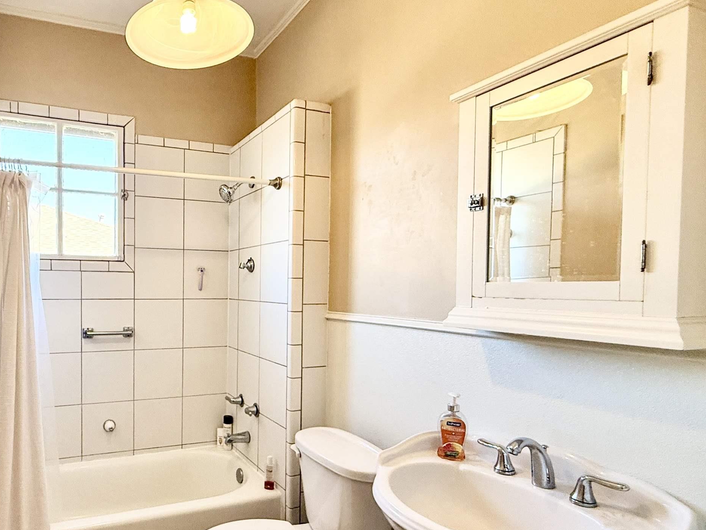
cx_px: 207
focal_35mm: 23
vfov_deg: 58.6
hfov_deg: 70.6
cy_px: 302
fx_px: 469
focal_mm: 2.22
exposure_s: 1/120
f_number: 2.2
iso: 250
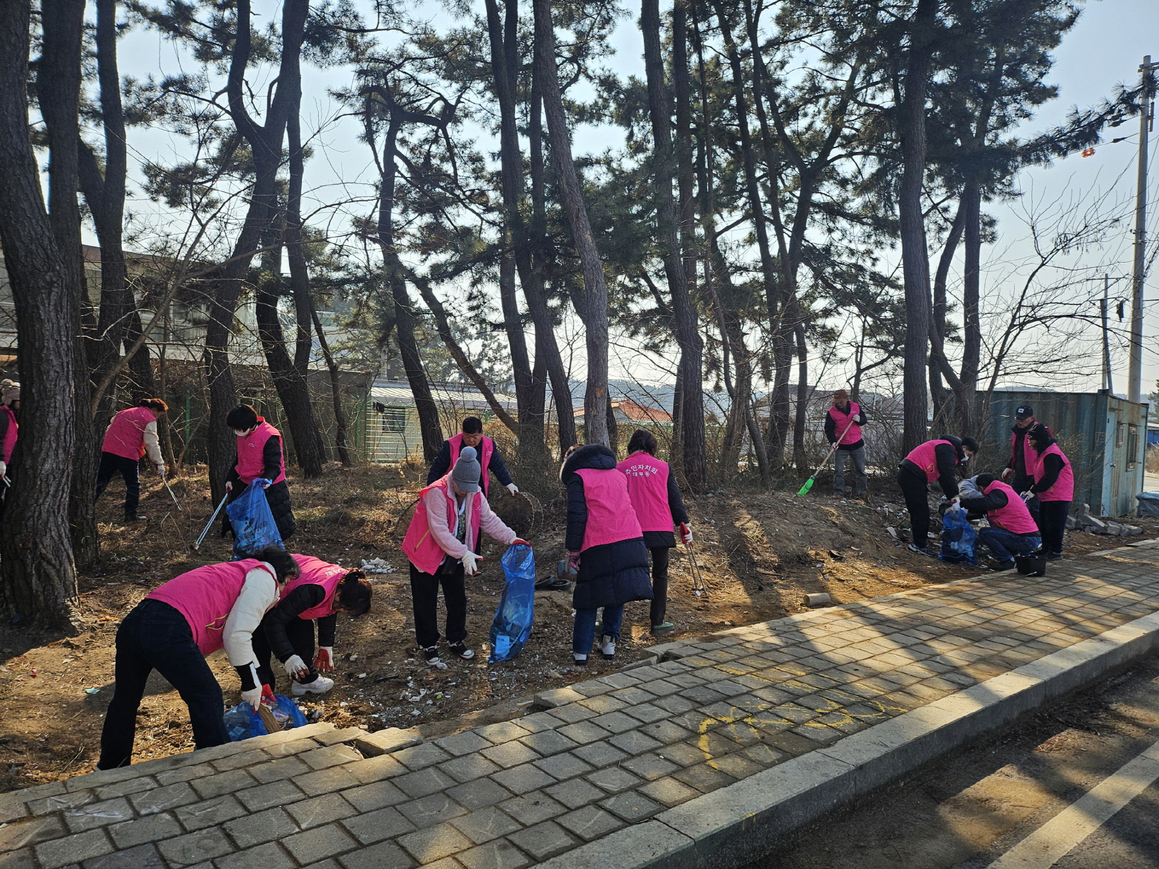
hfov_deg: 71.6
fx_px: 804
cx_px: 580
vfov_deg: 56.8
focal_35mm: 24
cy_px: 434
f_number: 1.8
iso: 50
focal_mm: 5
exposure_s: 1/2730
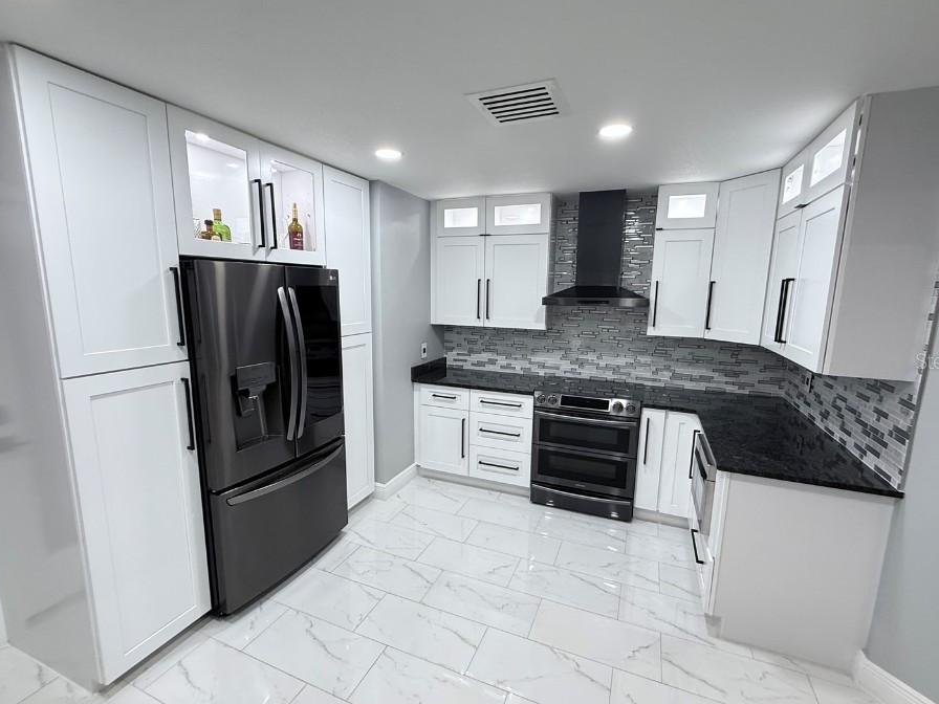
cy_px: 360
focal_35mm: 16
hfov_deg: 94.5
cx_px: 478
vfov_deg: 78.1
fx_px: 434
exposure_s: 1/60
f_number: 2.2
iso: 250
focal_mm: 2.22
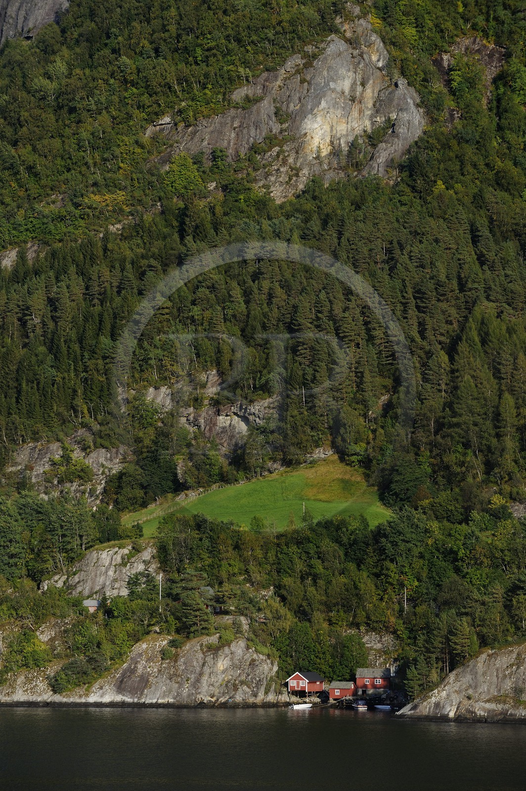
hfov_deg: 8.8
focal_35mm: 155
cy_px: 396
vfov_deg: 13.3
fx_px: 3403
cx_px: 263
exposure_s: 1/400
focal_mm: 155
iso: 200
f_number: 7.1
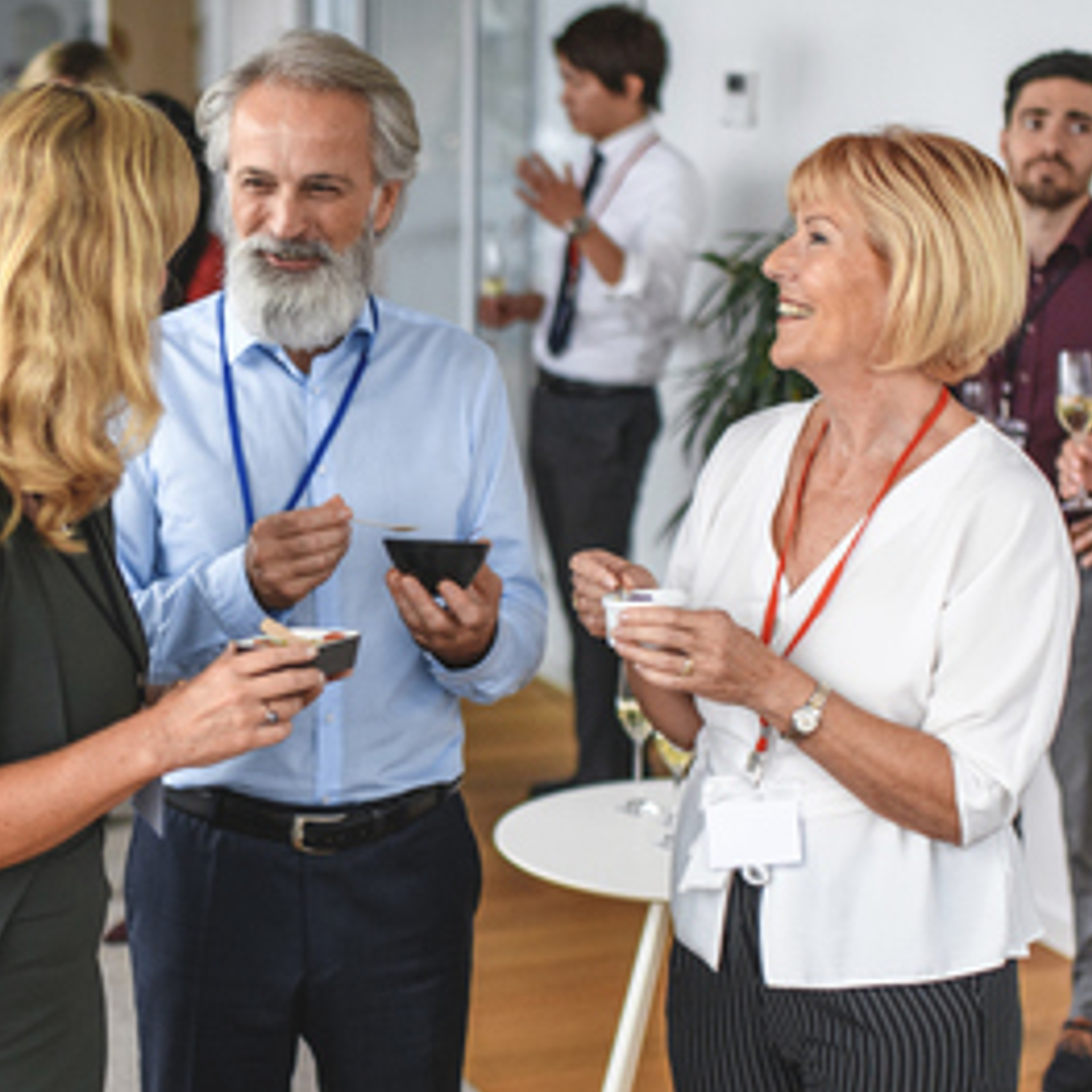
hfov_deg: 20.8
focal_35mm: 82
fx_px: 2927
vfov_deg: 21.1
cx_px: 137
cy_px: 633
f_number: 1.6
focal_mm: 35
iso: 720
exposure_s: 1/200
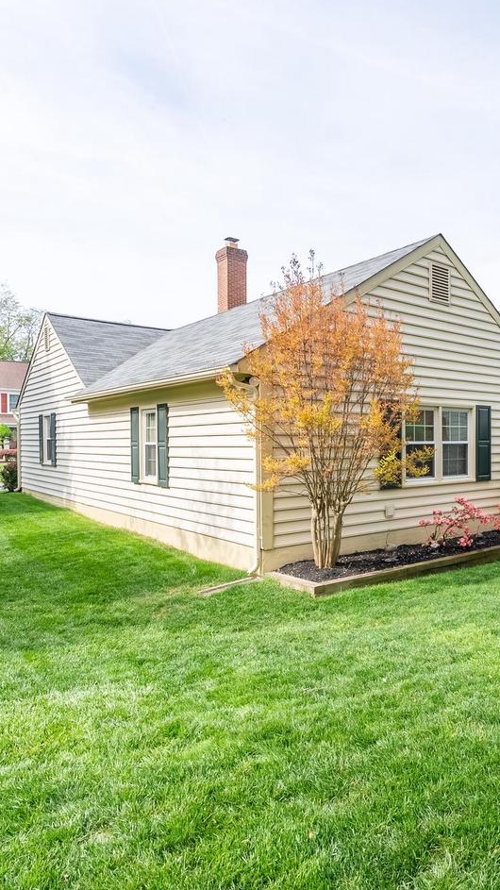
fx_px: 566
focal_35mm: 24
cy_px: 449
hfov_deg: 43.4
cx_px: 453
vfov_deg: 76.3
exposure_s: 1/640
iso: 100
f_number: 8
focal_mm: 15
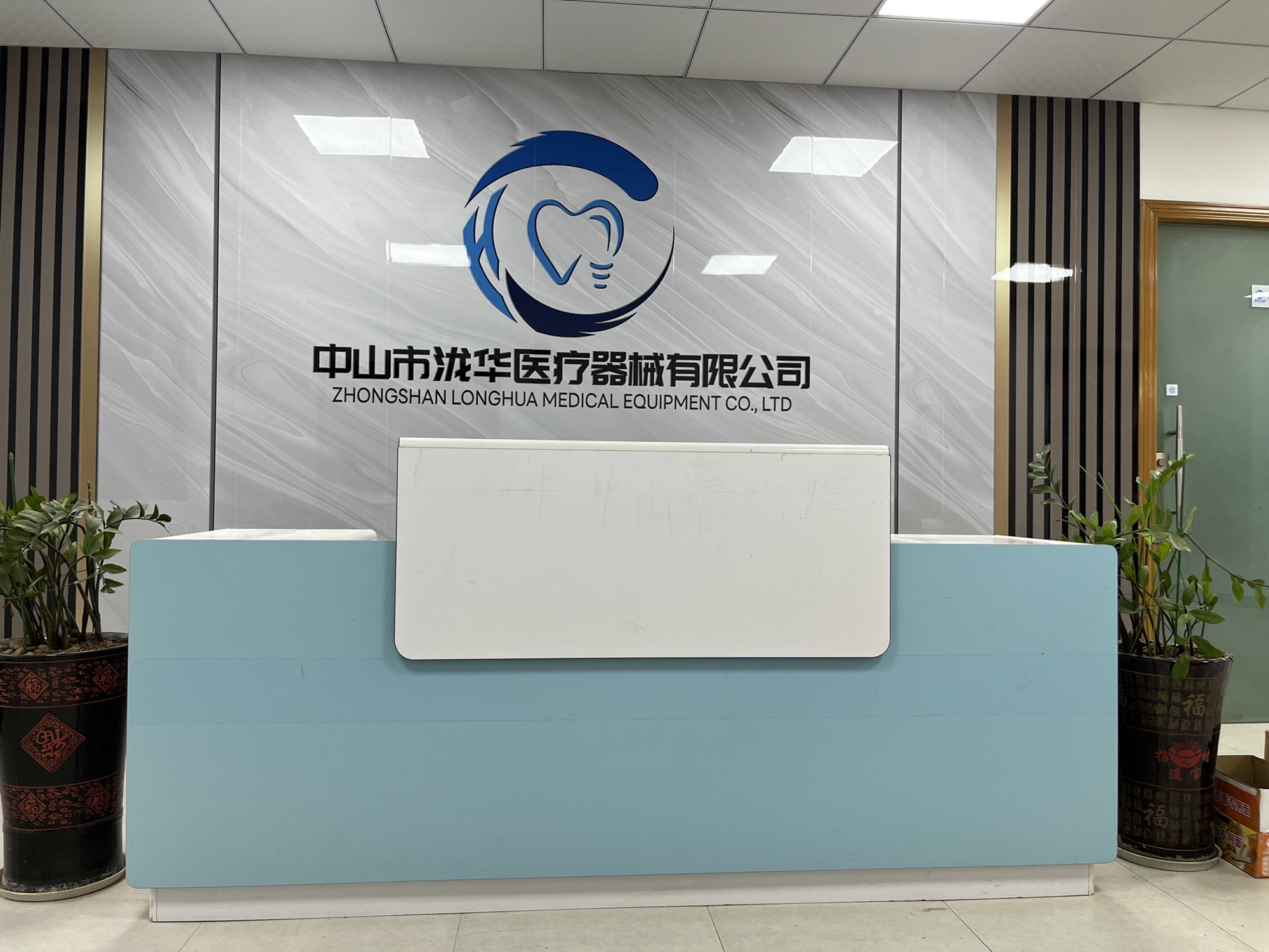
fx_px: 953
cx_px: 634
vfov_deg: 53.1
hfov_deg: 67.3
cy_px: 476
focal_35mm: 26
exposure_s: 1/100
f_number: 1.6
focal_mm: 5.1
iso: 64
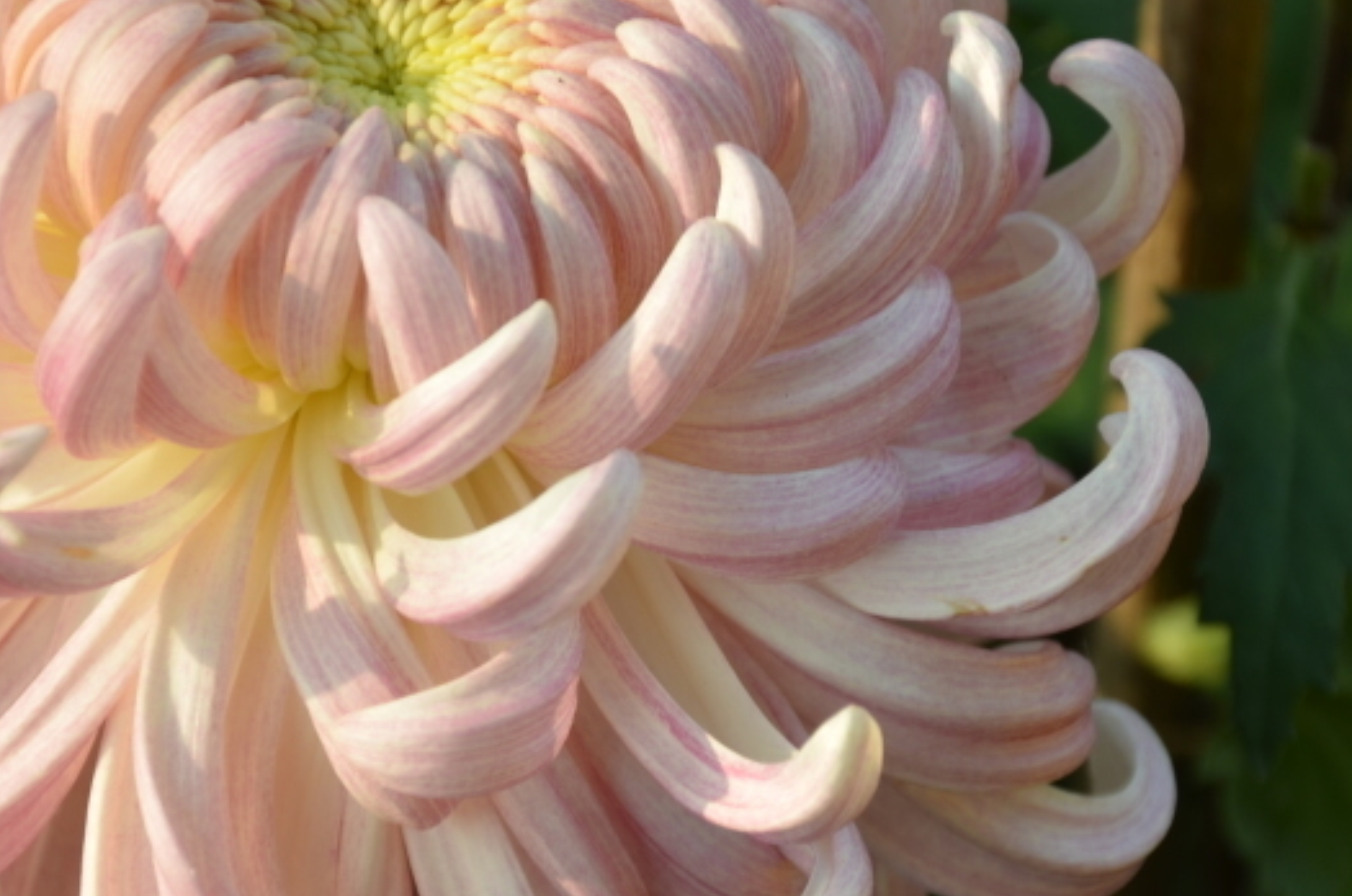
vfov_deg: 4.5
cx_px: 626
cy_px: 621
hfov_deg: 6.7
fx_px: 11507
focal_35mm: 307
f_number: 5.6
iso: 100
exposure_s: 1/125
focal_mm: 105
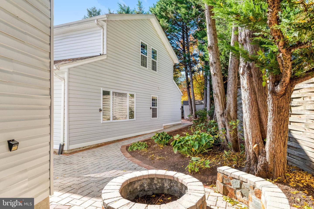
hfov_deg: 78.6
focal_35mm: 22
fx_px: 192
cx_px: 157
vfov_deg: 57.3
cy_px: 104
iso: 400
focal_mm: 22
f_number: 8
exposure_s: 1/320
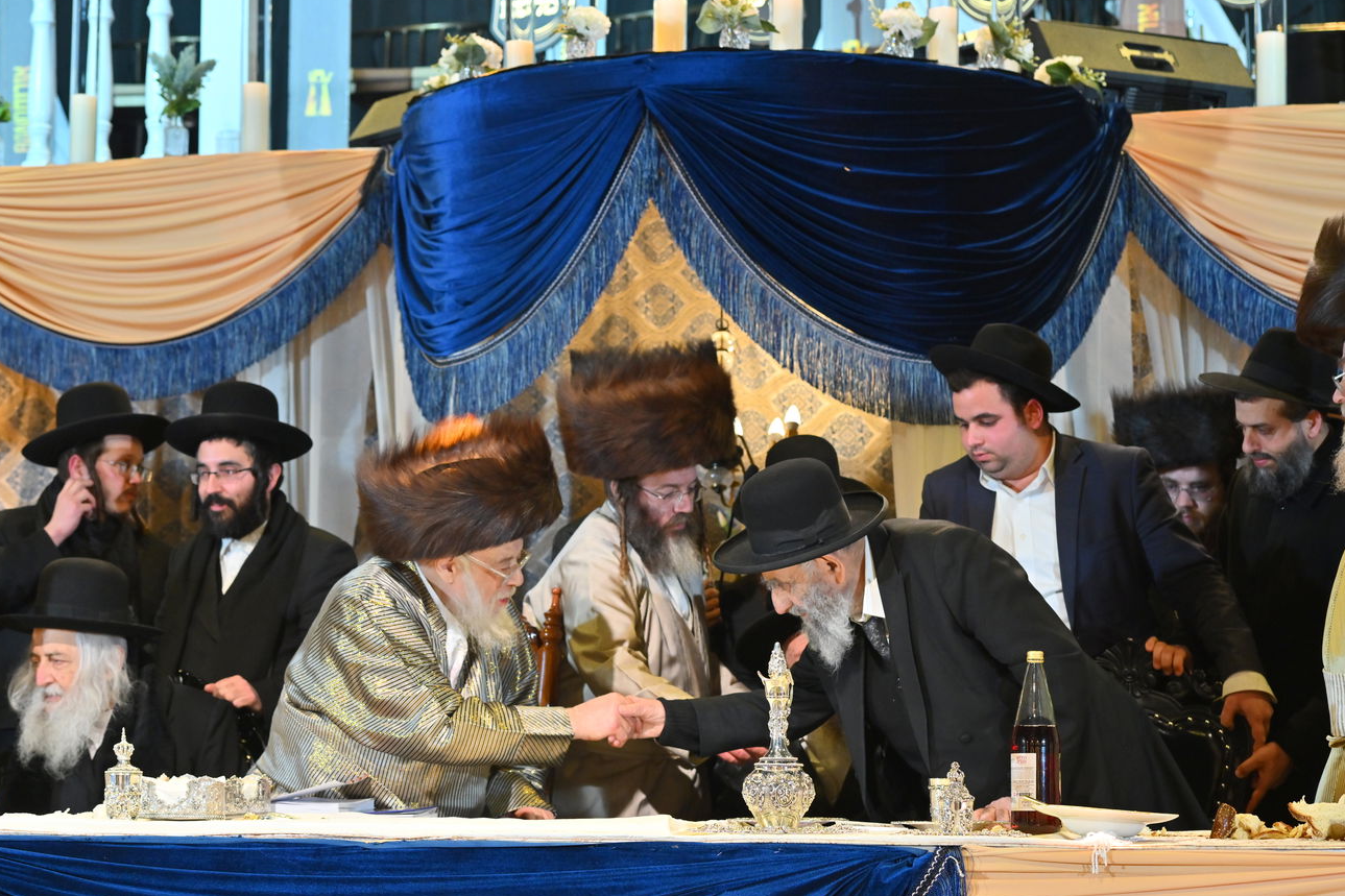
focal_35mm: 76
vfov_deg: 17.9
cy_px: 471
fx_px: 2839
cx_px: 657
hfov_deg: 26.7
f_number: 5
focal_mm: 70
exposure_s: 1/200
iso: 1600
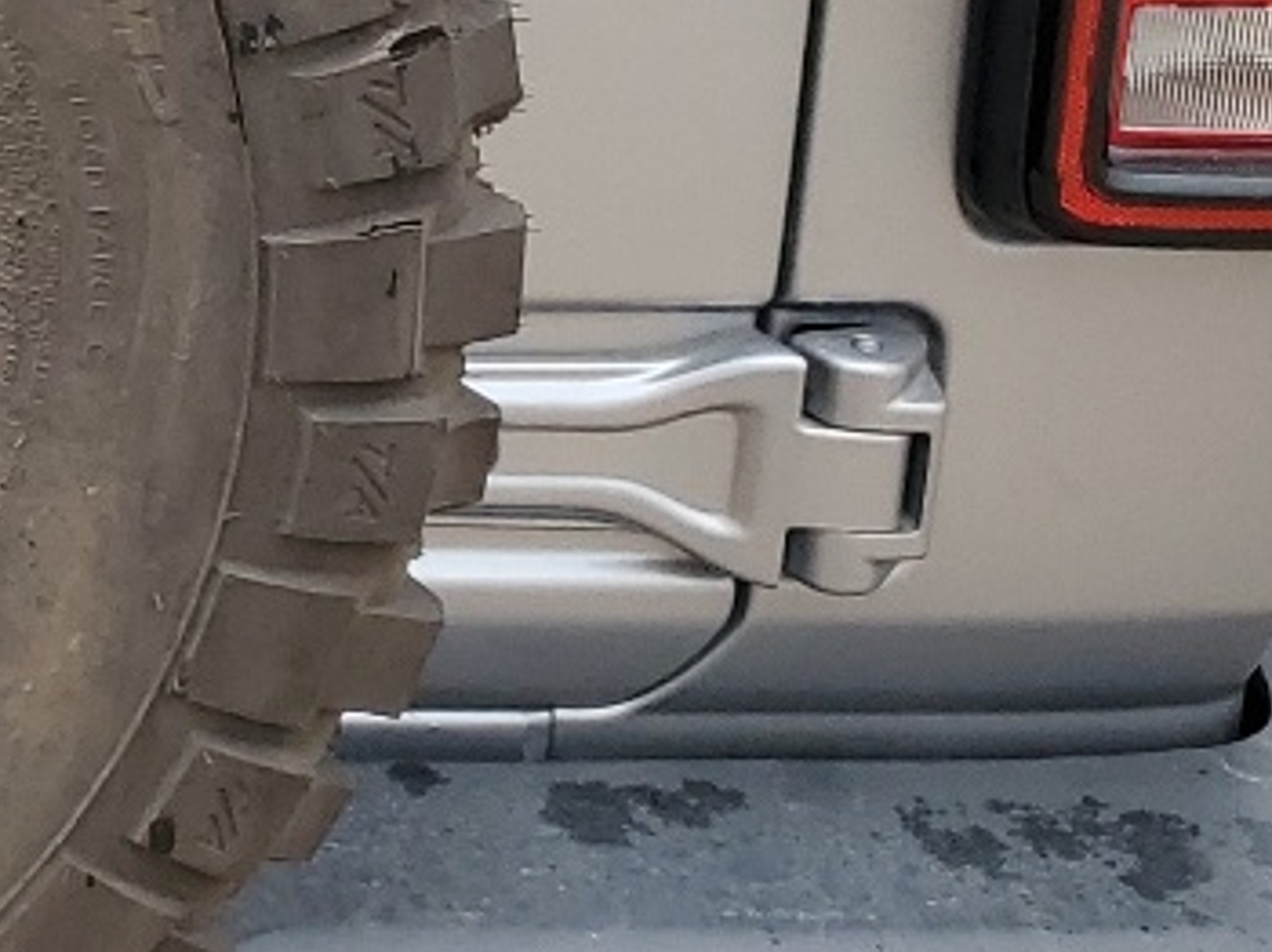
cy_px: -378
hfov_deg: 14.6
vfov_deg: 12.0
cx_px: -981
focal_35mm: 119
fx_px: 4370
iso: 50
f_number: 1.5
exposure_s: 1/345
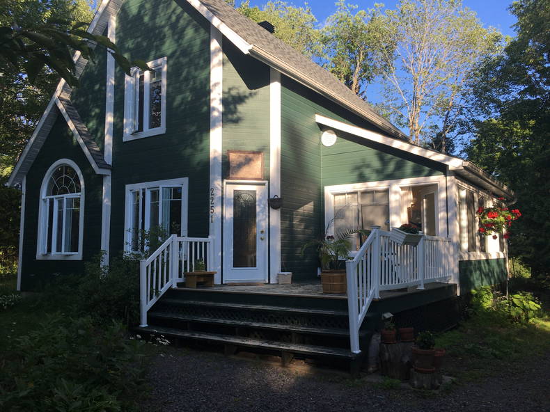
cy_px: 206
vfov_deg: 48.2
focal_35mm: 29
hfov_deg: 61.7
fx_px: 461
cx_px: 275
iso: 25
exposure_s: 1/534
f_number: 2.2
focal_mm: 4.15
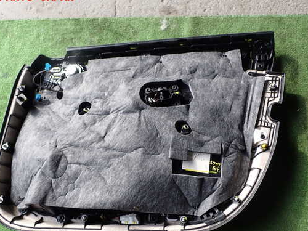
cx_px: 147
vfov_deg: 39.6
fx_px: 320
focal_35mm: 36
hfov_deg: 51.3
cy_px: 128
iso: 100
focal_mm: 5.4
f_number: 3.2
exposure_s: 1/100
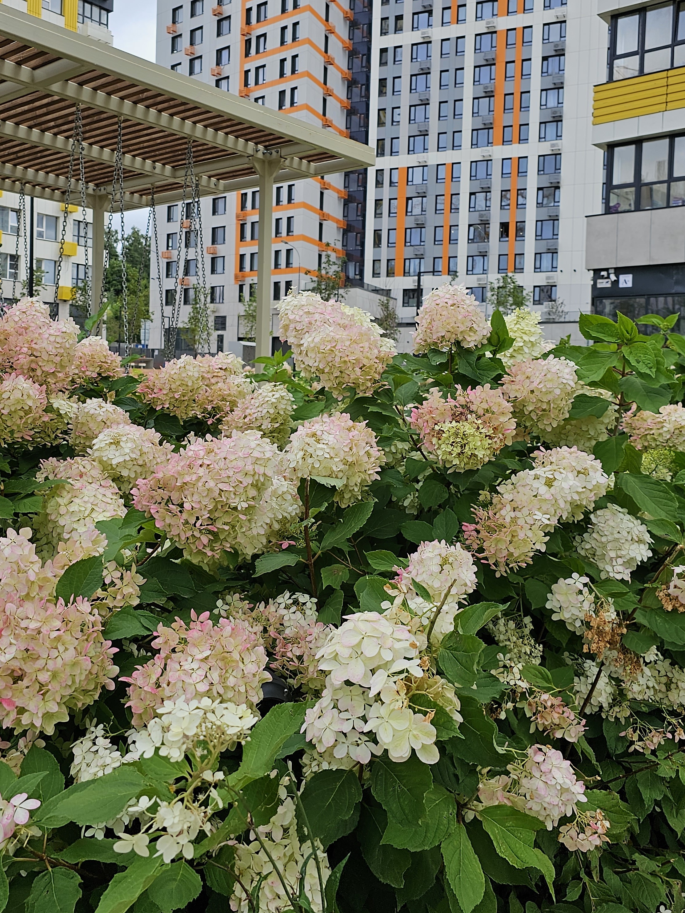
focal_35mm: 31
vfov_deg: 58.1
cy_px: 387
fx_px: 818
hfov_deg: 45.4
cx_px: 311
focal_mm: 6.3
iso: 16
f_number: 1.7
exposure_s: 1/503
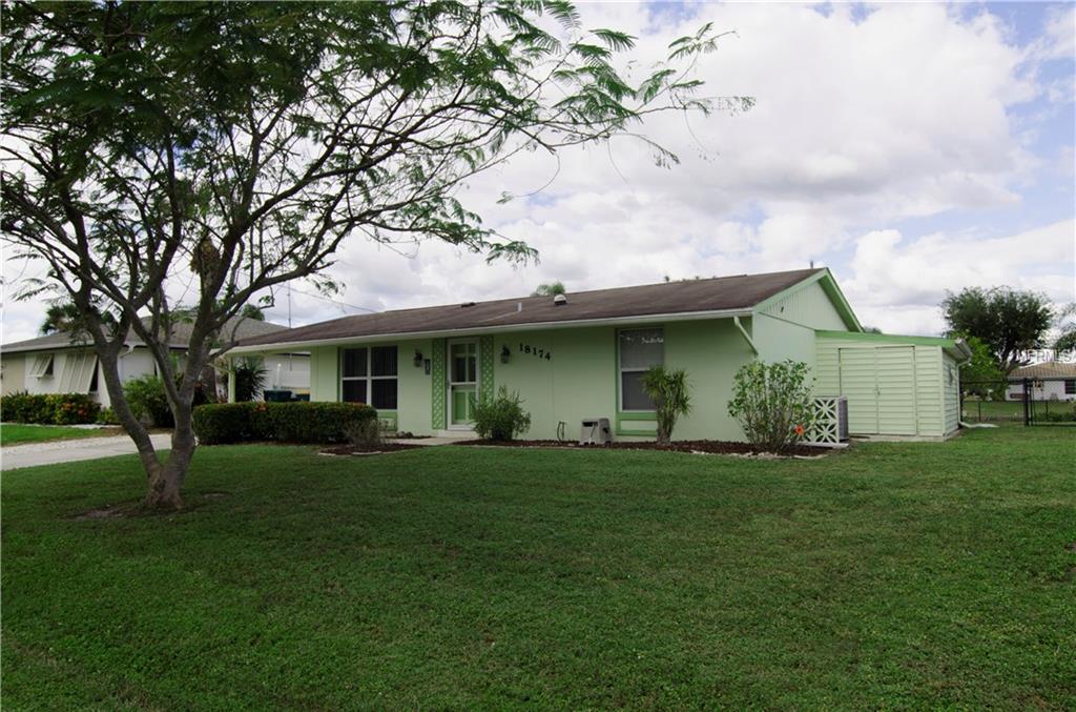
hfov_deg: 73.9
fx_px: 715
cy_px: 356
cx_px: 538
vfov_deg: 52.9
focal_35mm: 24
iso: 180
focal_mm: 16
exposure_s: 1/250
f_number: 8
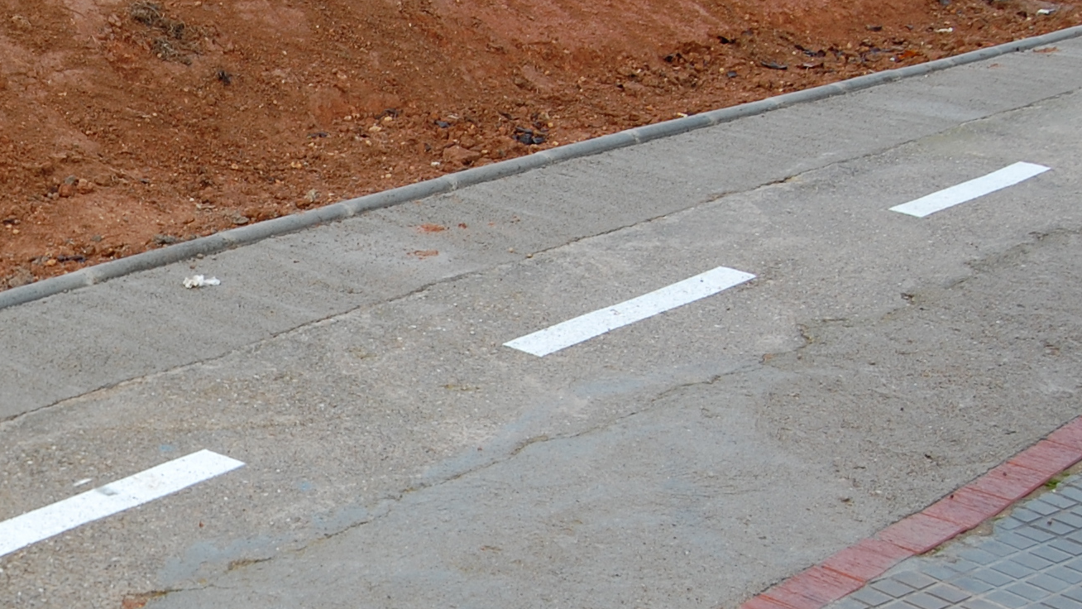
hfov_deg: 29.6
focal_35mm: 65
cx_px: -63
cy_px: 403
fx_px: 1865
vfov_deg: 18.5
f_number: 5.6
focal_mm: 18
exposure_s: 1/125
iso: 200
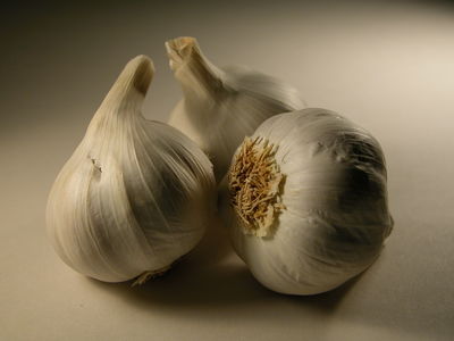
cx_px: 227
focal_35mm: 54
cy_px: 170
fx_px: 708
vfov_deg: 27.0
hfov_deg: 35.5
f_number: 3.5
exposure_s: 1/104
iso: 100
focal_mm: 13.7
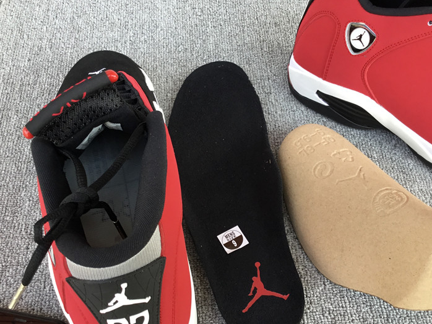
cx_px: 219
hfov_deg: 46.8
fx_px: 499
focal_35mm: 40
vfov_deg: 35.9
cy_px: 182
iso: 40
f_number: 2.4
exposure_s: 1/100
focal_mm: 3.3
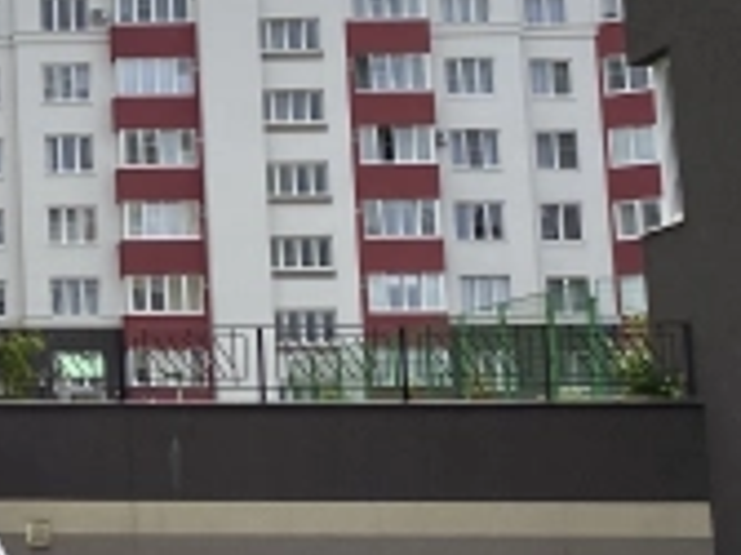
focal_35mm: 97
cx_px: -497
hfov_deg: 17.4
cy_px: 200
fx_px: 2075
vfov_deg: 15.2
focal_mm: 4.25
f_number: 1.8
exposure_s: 1/3846
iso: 32
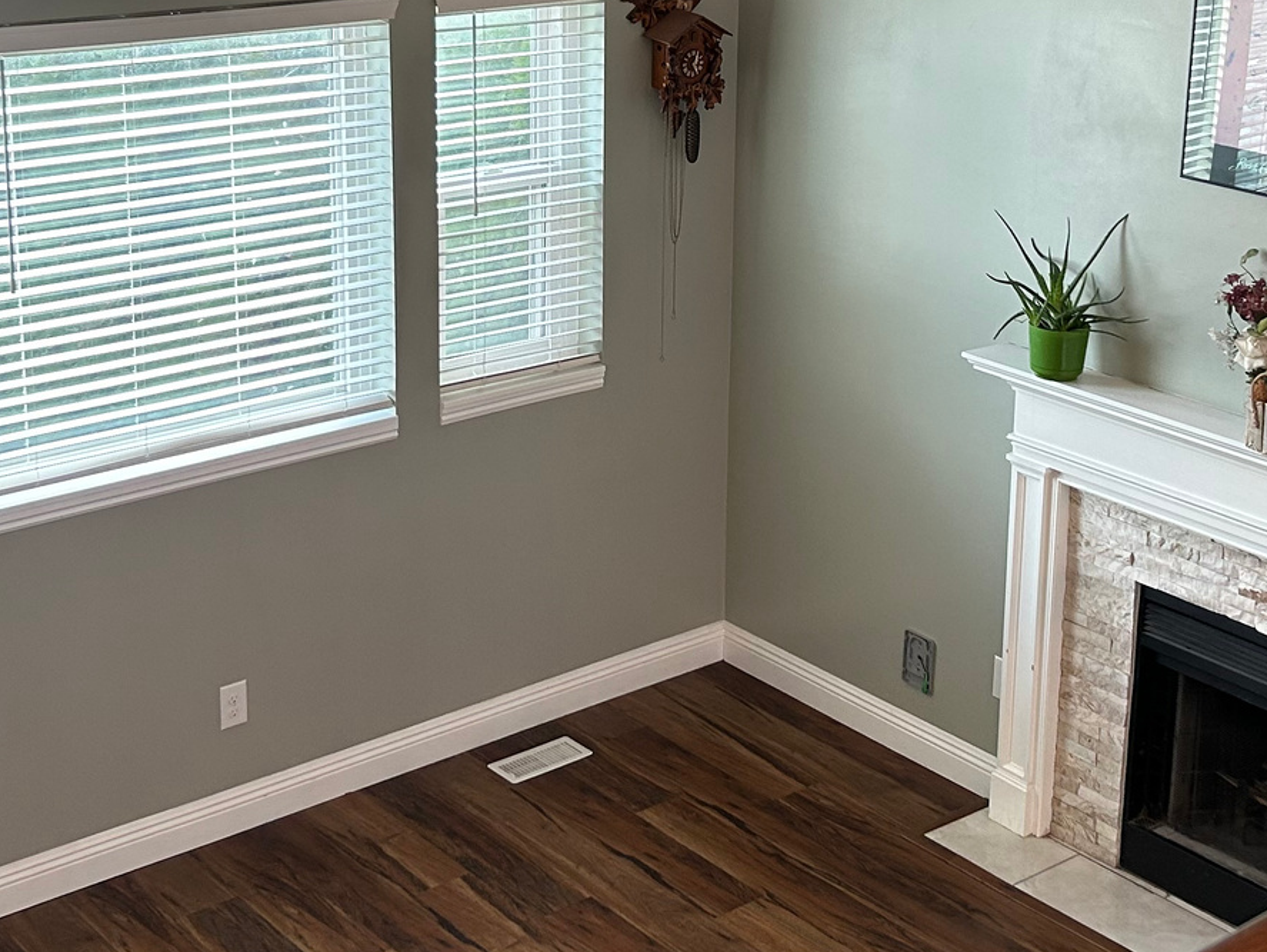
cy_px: 187
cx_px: 727
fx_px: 2197
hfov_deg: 32.1
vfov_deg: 24.0
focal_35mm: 60
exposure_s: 1/120
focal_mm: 5.7
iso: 100
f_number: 1.5
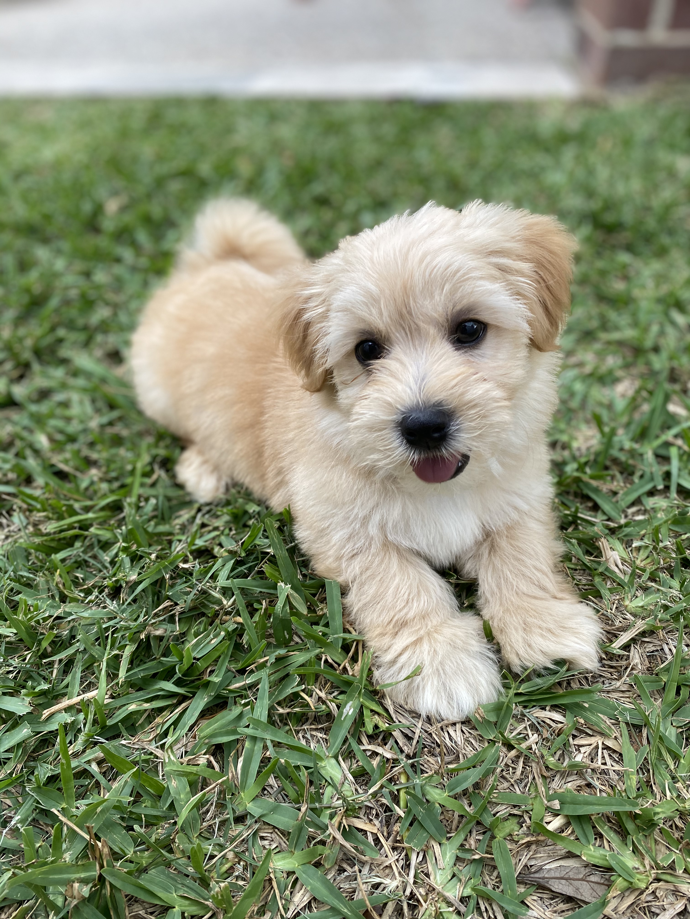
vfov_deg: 67.3
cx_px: 345
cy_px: 460
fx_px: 691
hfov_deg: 53.1
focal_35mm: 26
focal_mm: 4.25
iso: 32
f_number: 1.8
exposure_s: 1/128
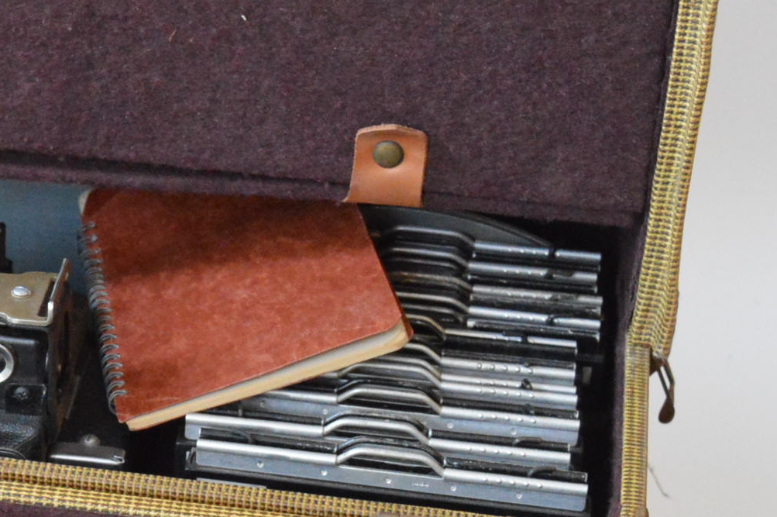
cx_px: -225
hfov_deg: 14.6
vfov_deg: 10.1
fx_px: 2911
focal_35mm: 135
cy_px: 371
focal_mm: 30
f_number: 6.3
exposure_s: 1/60
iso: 3200
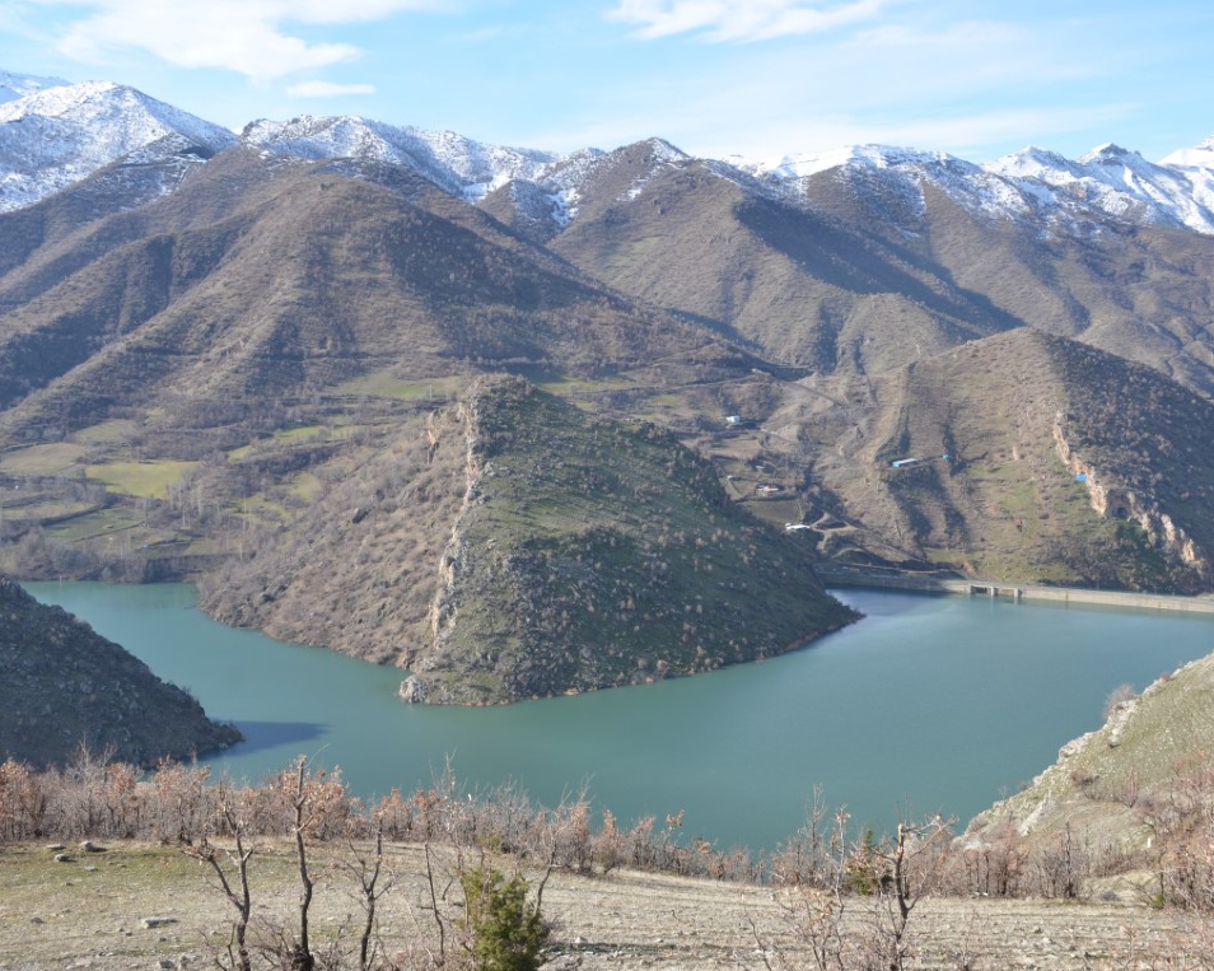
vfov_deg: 36.5
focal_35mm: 41
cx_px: 680
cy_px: 487
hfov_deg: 44.7
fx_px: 1473
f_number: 8
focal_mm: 24
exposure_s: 1/250
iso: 160
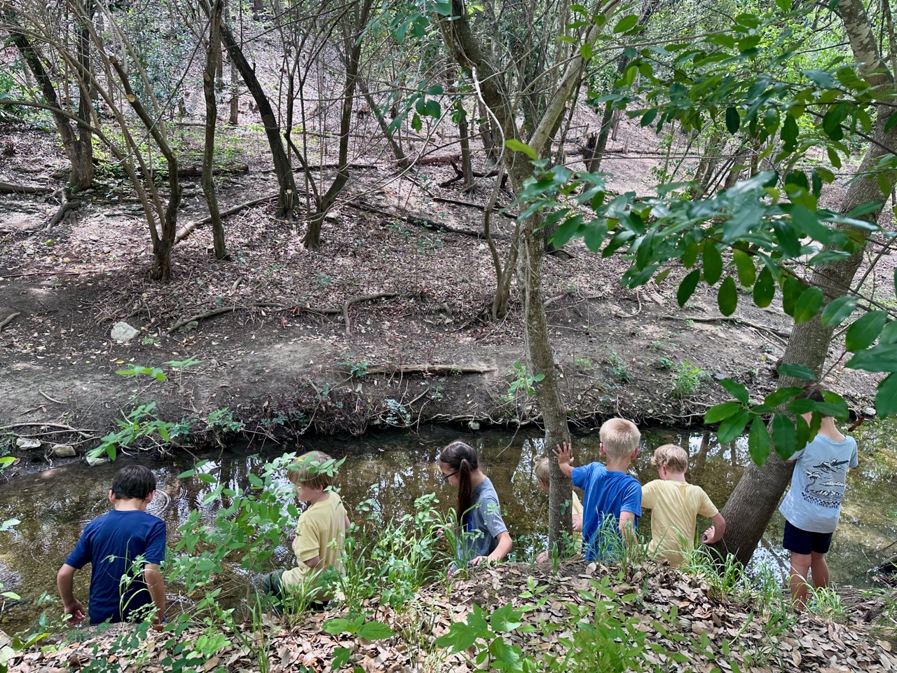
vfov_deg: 56.8
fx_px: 622
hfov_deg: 71.6
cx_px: 448
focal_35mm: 24
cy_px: 336
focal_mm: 6.86
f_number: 1.78
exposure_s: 1/155
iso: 64
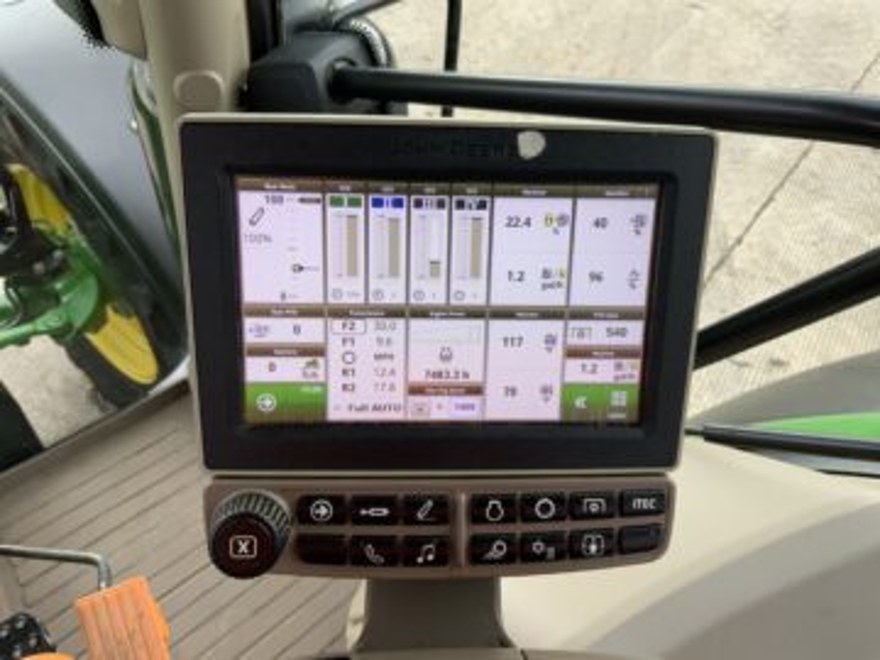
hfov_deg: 61.7
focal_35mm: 29
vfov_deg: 48.2
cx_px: 440
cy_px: 330
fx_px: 737
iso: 32
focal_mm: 3
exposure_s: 1/122
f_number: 1.8
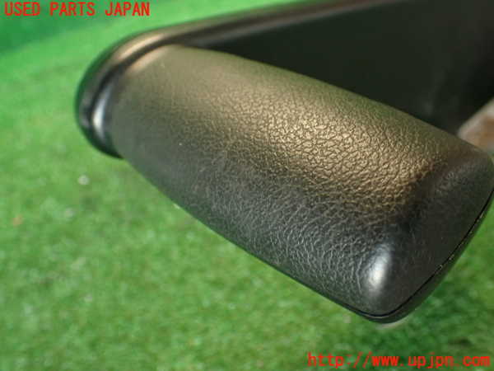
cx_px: 247
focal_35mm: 32
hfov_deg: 56.8
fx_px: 457
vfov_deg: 44.2
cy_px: 186
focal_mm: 5.79
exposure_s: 1/30
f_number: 2.4
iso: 250
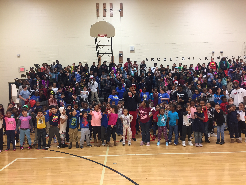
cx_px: 123
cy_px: 92
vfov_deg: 48.2
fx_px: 206
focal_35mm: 29
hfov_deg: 61.7
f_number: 2.2
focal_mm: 4.15
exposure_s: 1/30
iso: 100
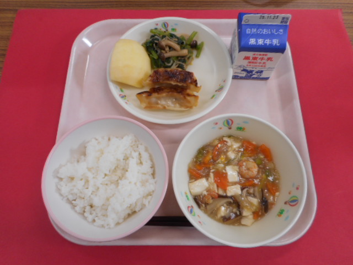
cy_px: 132
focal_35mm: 25
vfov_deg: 54.9
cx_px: 176
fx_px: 255
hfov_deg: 69.4
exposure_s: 1/30
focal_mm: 4.5
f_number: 3.7
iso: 80
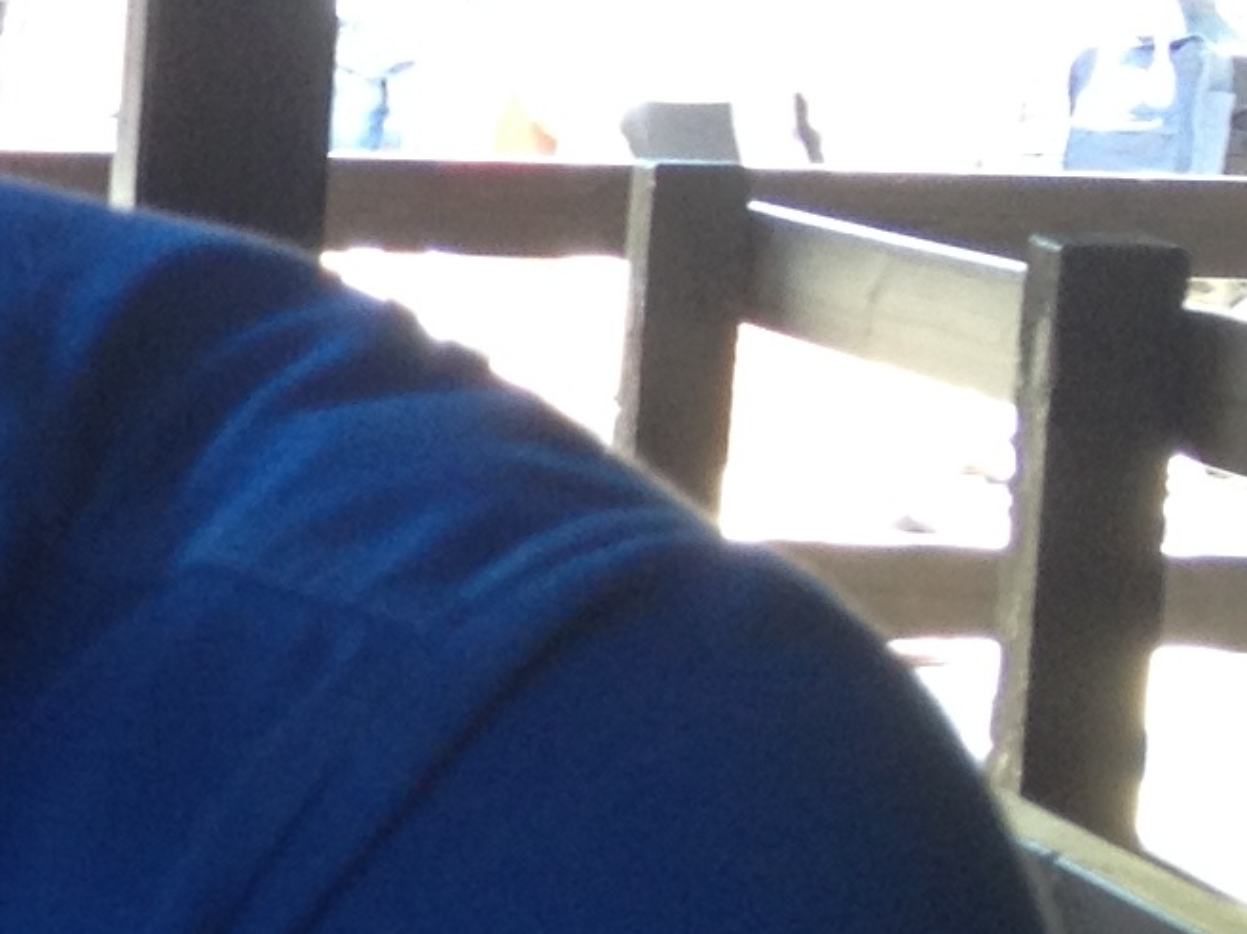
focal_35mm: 174
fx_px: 6265
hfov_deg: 10.0
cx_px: -1704
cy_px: 666
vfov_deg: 8.5
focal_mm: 4.28
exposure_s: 1/24
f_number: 2.4
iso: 50
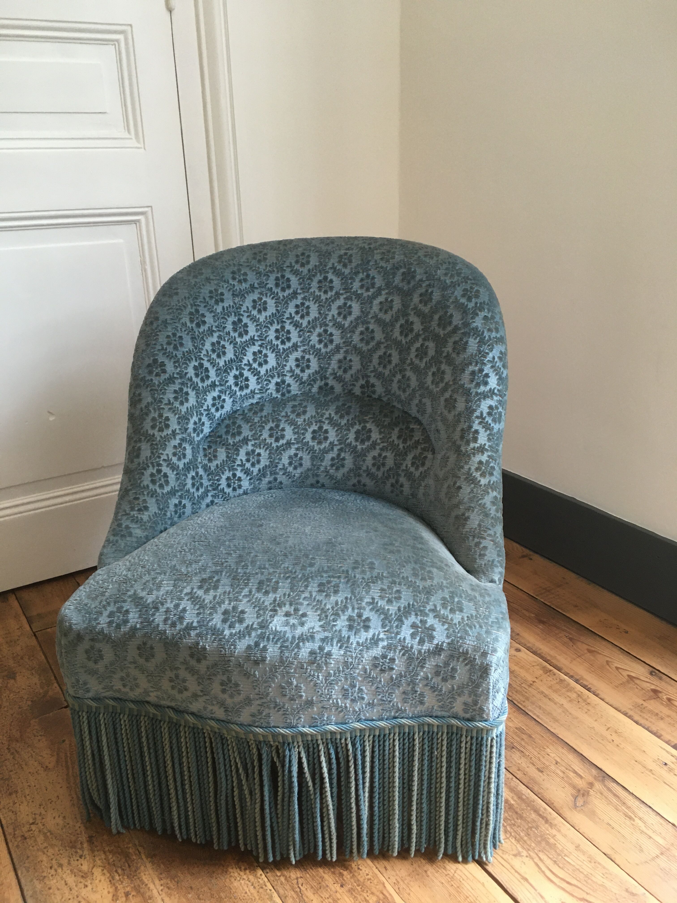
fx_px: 756
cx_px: 338
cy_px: 452
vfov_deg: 61.7
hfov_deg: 48.2
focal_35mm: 29
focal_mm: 4.15
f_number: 2.2
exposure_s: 1/33
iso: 125
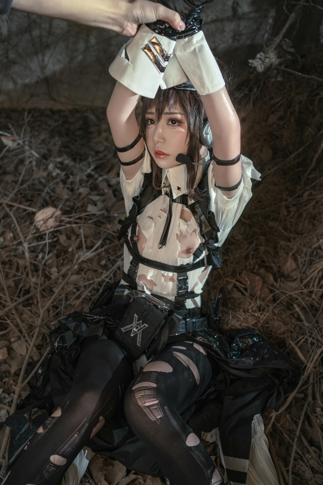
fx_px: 471
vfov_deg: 54.4
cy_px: 242
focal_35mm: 35
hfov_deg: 37.9
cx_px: 162
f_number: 3.2
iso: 200
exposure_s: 1/30
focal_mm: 35
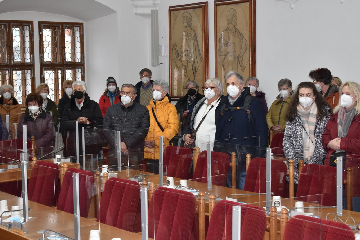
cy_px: 120
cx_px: 180
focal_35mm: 69
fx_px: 690
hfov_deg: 29.2
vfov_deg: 19.7
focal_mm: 46
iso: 800
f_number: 5.3
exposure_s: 1/60
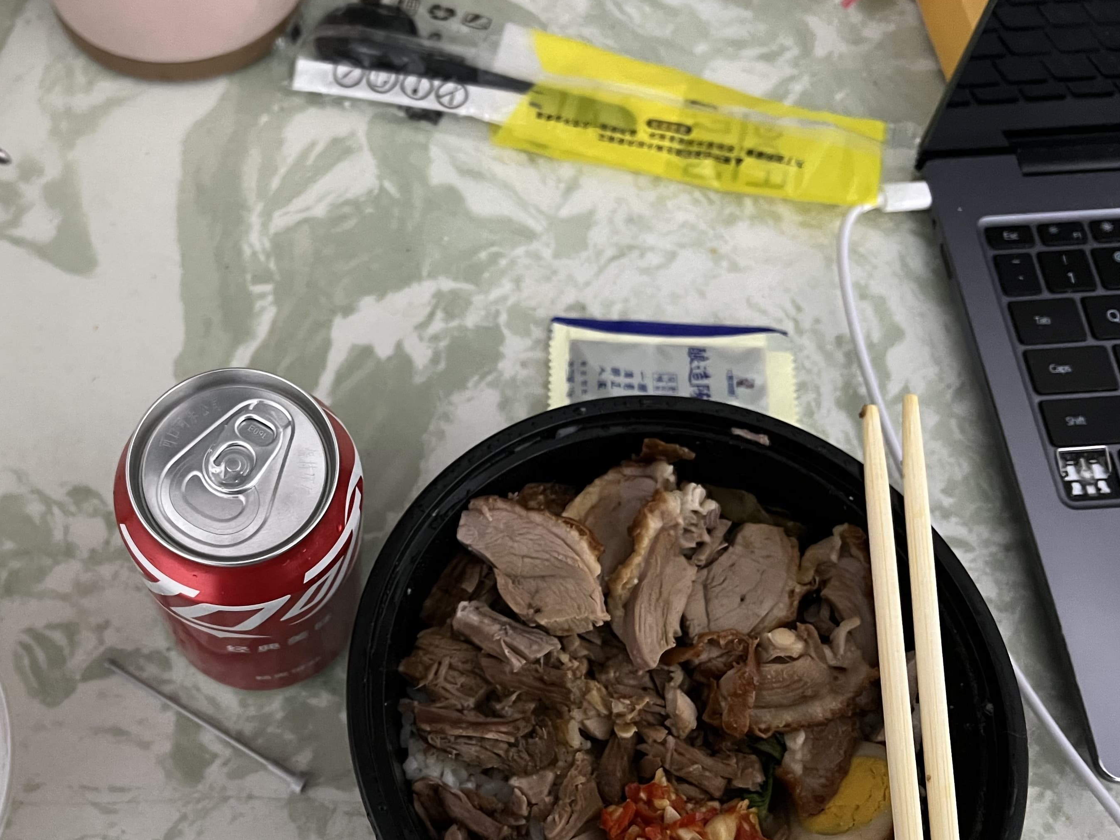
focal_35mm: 39
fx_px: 1262
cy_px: 420
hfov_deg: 46.6
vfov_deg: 36.8
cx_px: 319
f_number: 1.5
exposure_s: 1/33
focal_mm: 5.7
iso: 500
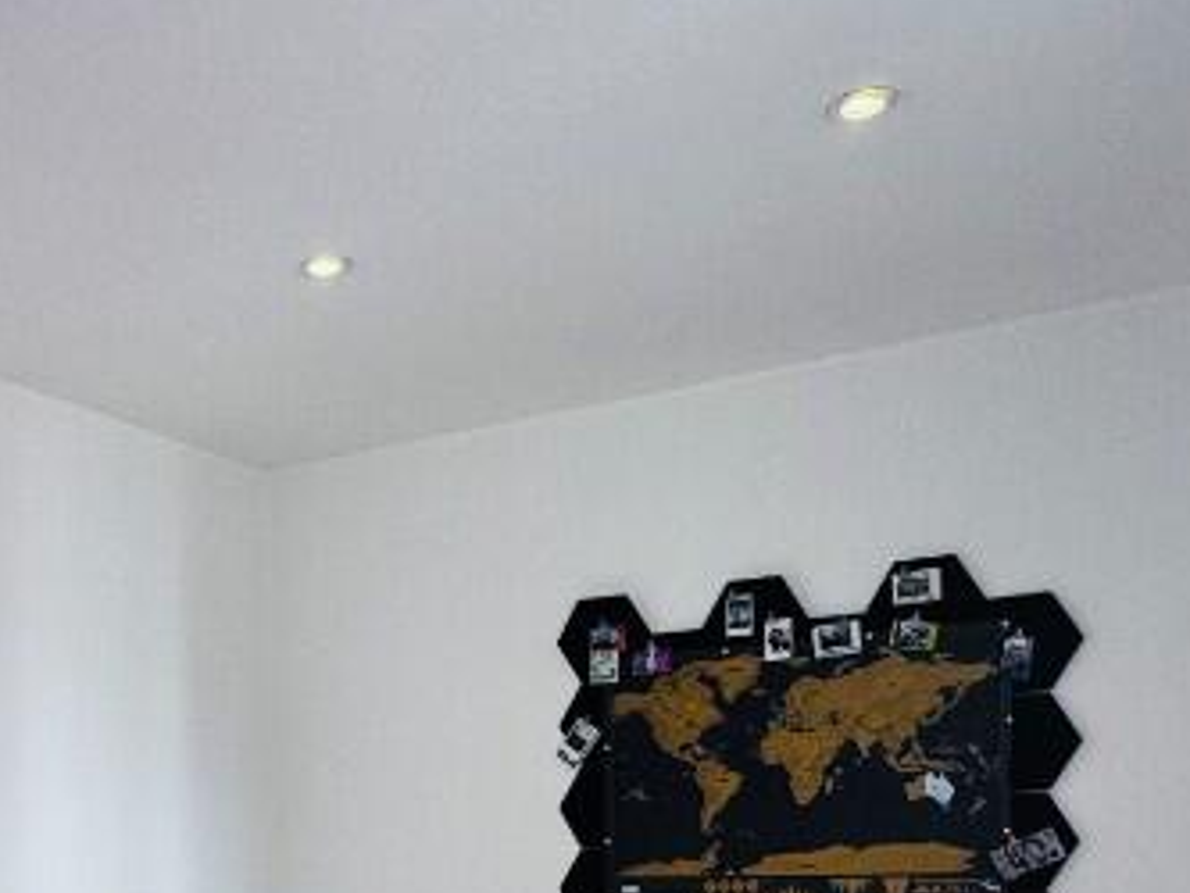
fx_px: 1479
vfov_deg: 30.6
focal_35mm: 43
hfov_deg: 41.0
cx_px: 157
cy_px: 943
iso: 80
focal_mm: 2.22
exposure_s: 1/99
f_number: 2.2
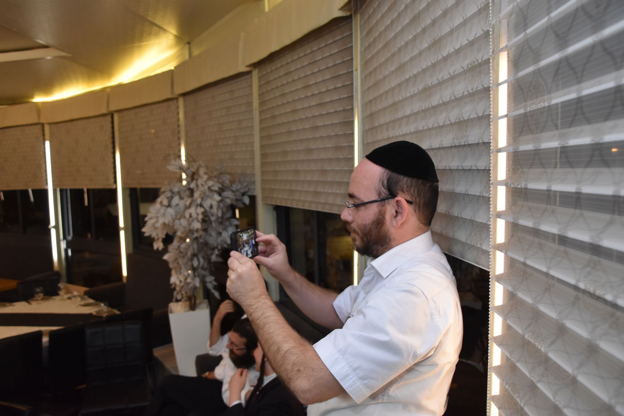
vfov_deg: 40.0
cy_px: 208
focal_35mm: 33
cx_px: 312
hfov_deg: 57.2
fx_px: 572
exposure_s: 1/60
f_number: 3.8
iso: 1100
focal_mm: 22
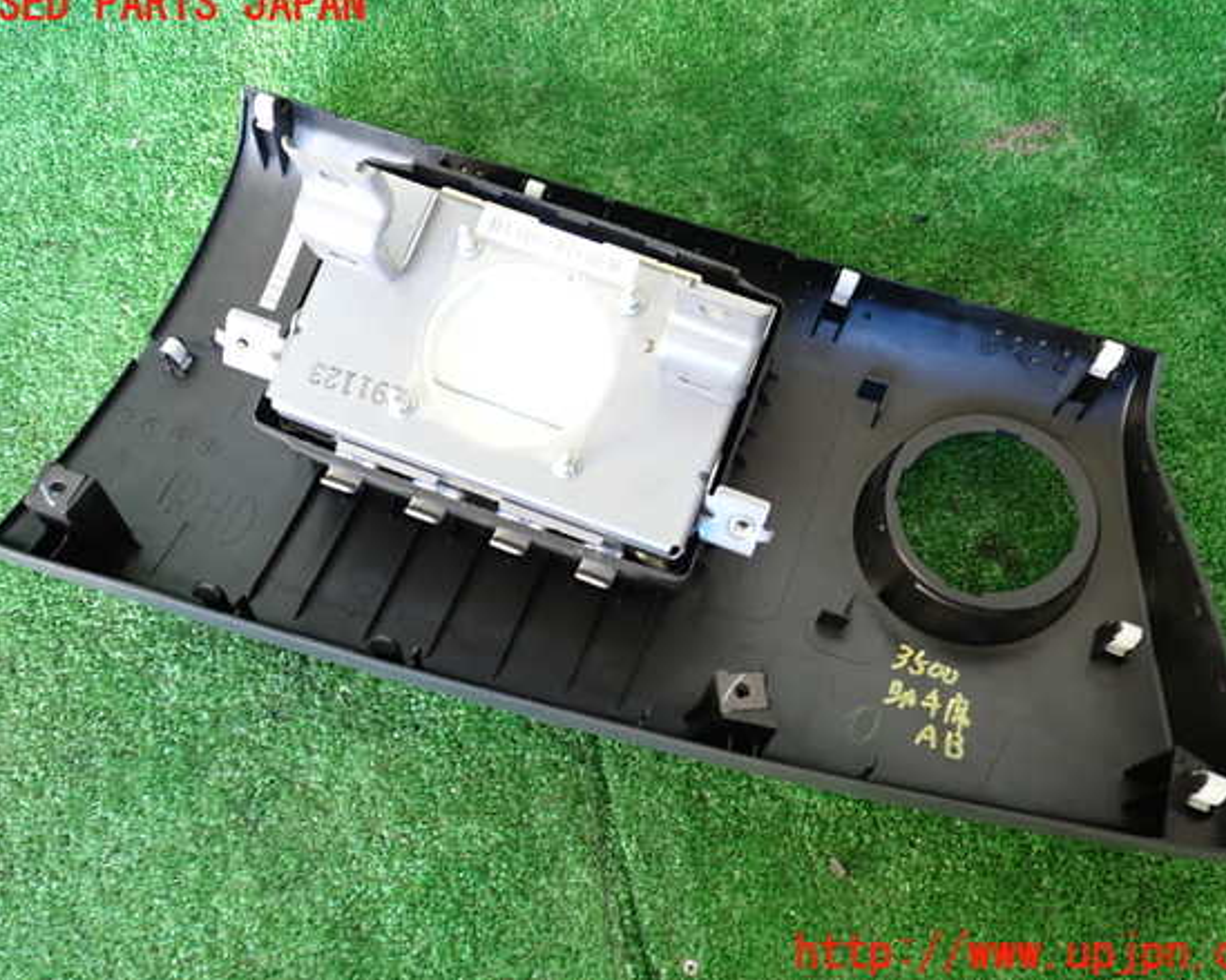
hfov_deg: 55.7
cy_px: 480
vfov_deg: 45.8
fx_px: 1161
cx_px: 630
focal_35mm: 32
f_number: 2.3
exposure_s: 1/30
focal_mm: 5.4
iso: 250
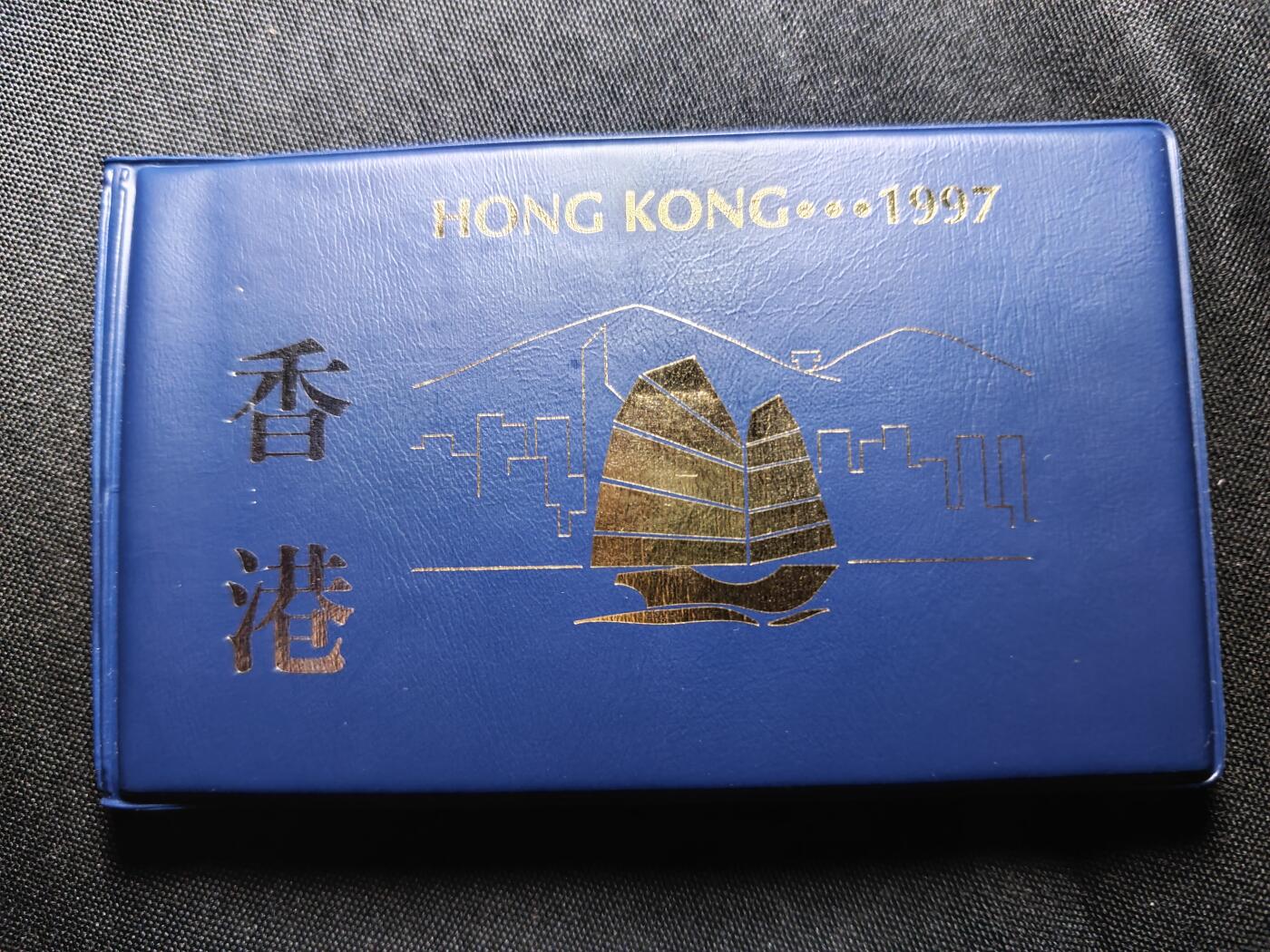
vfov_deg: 56.8
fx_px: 881
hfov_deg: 71.6
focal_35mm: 24
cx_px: 635
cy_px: 476
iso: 640
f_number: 1.6
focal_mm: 5.84
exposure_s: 1/50
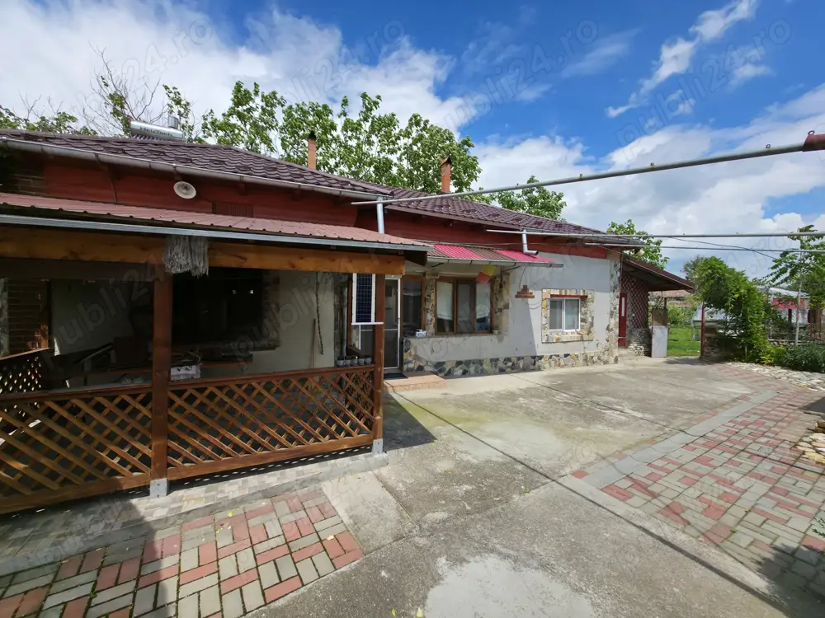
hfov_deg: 106.2
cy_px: 309
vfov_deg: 89.9
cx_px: 412
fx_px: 310
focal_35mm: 13
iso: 20
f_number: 1.9
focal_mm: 2.2
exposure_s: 1/1235
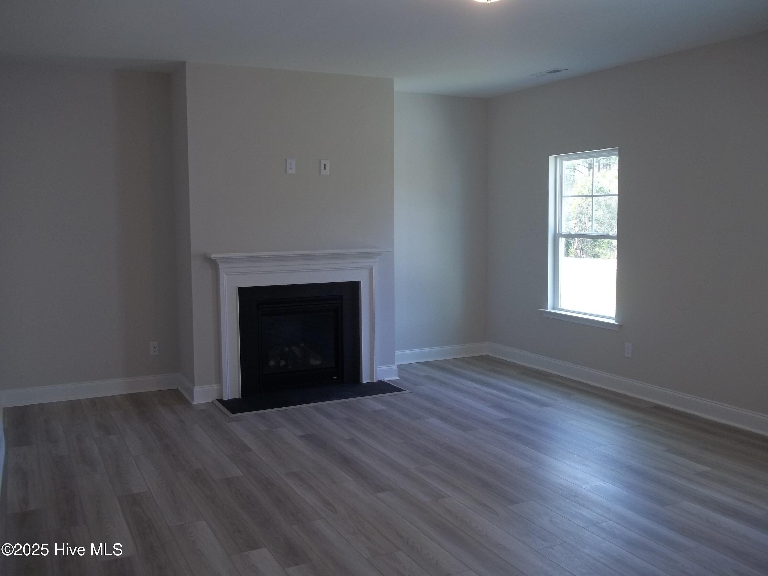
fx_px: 710
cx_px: 384
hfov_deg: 56.8
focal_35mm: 32
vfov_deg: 44.2
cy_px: 288
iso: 64
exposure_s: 1/40
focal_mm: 5.7
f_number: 2.9
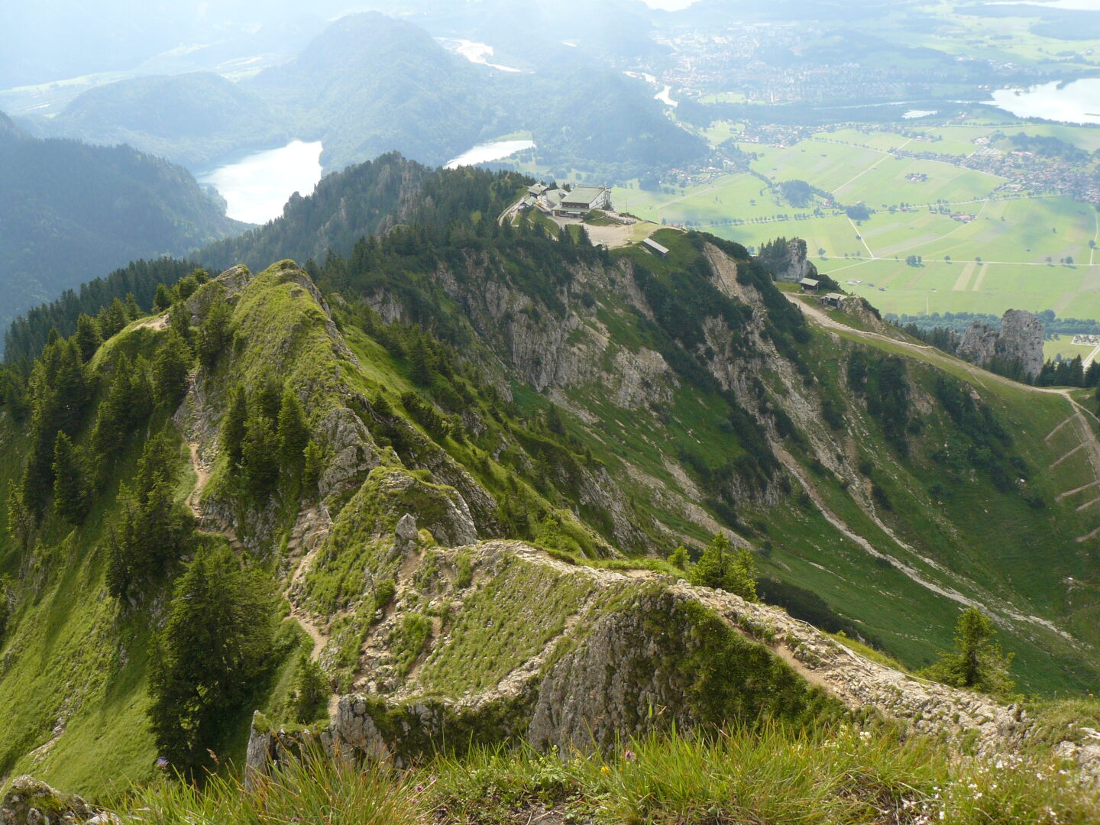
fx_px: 1144
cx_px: 550
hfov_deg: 51.4
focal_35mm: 36
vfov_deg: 39.7
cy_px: 412
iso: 100
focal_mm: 6
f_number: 5
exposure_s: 1/200
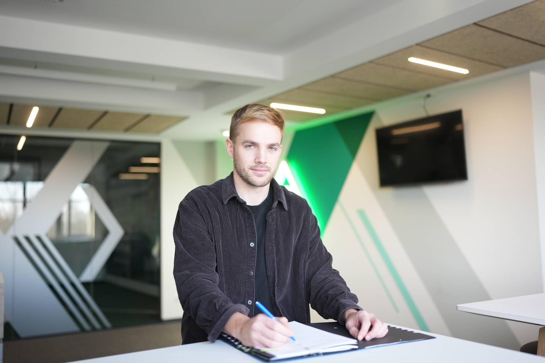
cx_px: 272
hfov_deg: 54.4
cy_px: 182
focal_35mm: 35
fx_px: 530
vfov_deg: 37.9
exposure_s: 1/320
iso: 640
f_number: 1.4
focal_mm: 35
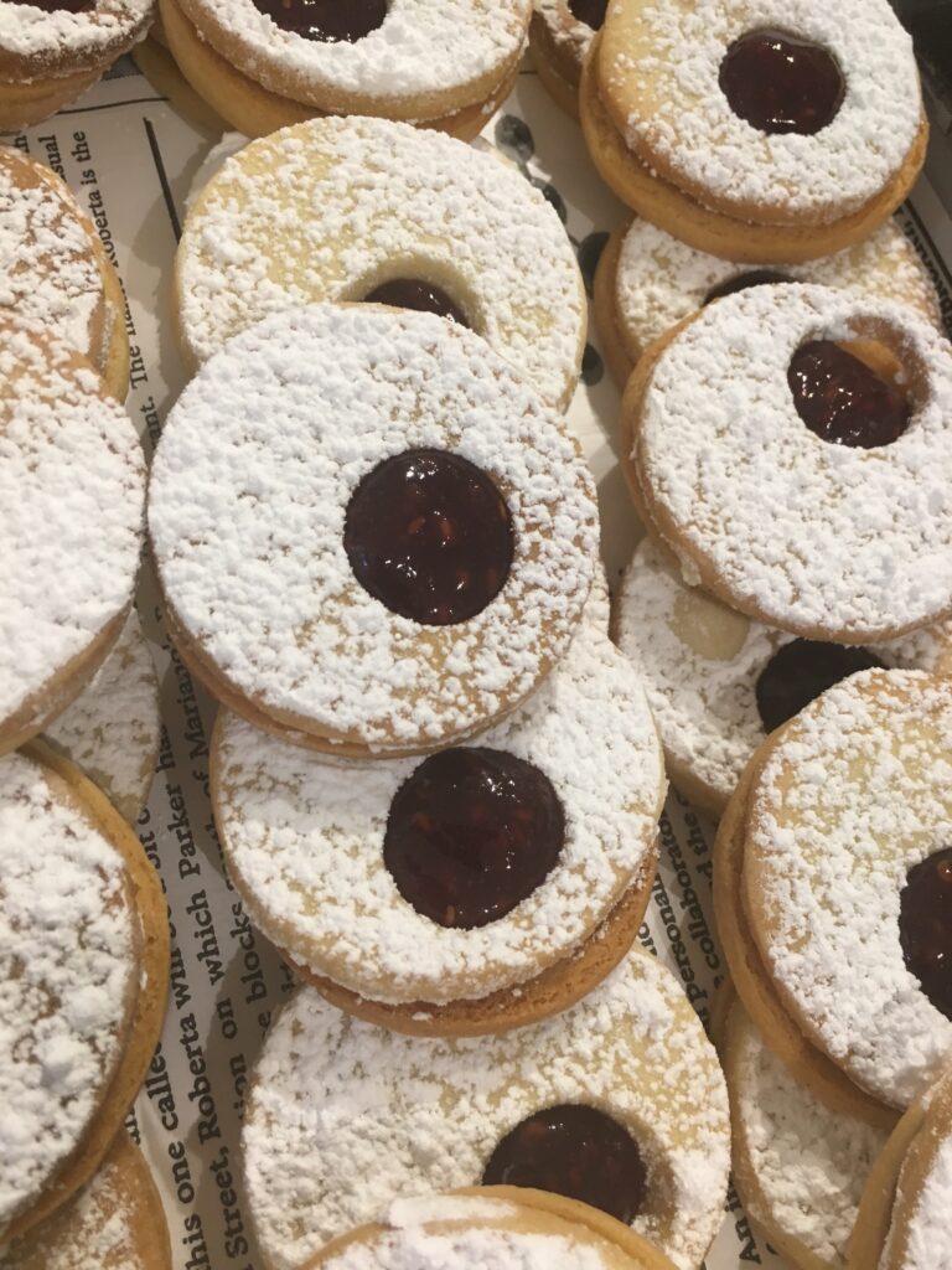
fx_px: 1063
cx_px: 476
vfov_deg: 61.7
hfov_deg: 48.2
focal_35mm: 29
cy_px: 635
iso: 125
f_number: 2.2
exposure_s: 1/33
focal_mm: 4.15
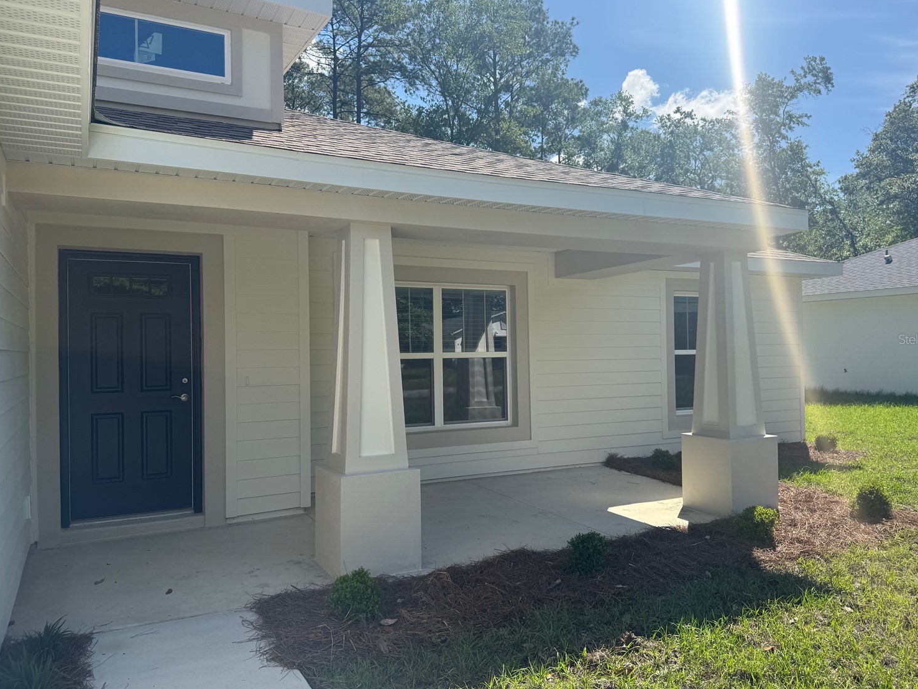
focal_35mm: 26
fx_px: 690
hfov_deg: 67.3
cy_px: 339
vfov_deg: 53.1
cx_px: 460
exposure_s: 1/3802
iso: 80
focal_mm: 6.76
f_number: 1.78
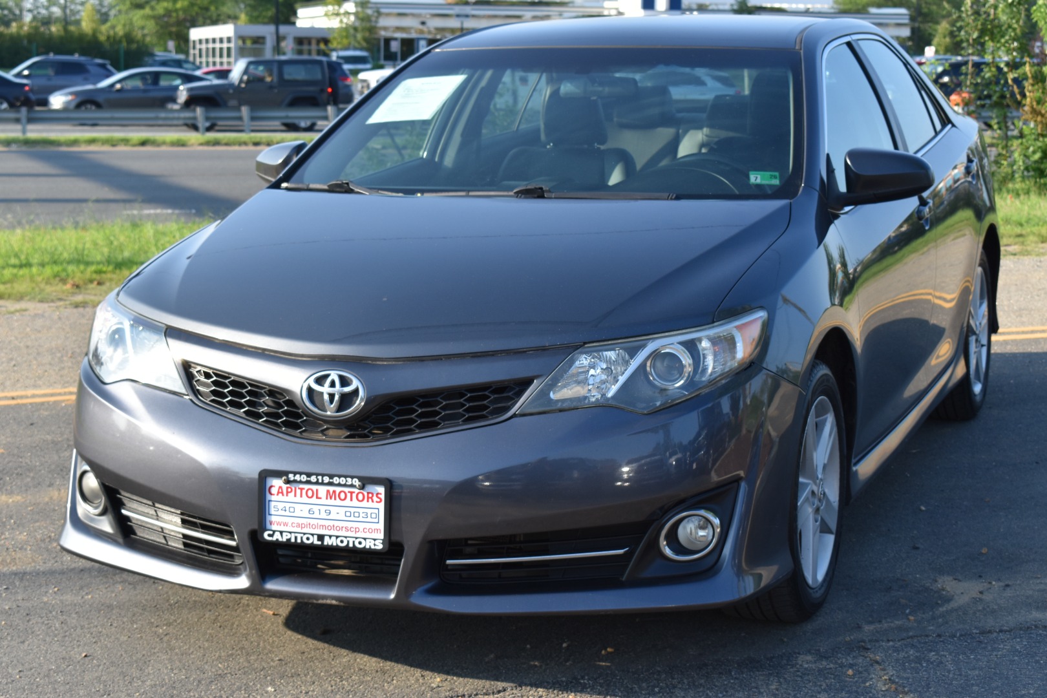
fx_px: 2094
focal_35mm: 72
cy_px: 349
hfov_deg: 28.1
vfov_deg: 18.9
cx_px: 524
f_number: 8
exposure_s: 1/250
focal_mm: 48
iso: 220
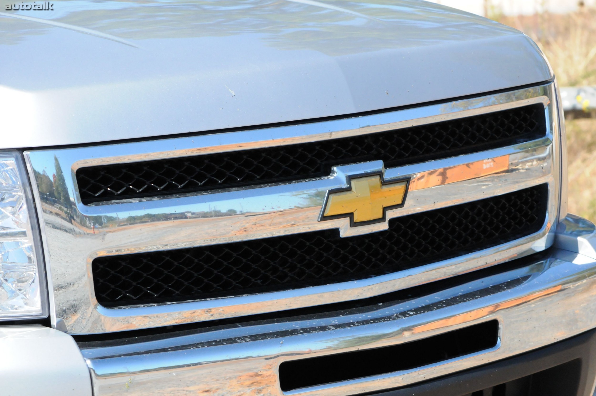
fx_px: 3101
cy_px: 198
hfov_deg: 11.0
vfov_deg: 7.3
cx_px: 298
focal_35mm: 188
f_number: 10
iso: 2000
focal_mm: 125
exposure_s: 1/2000
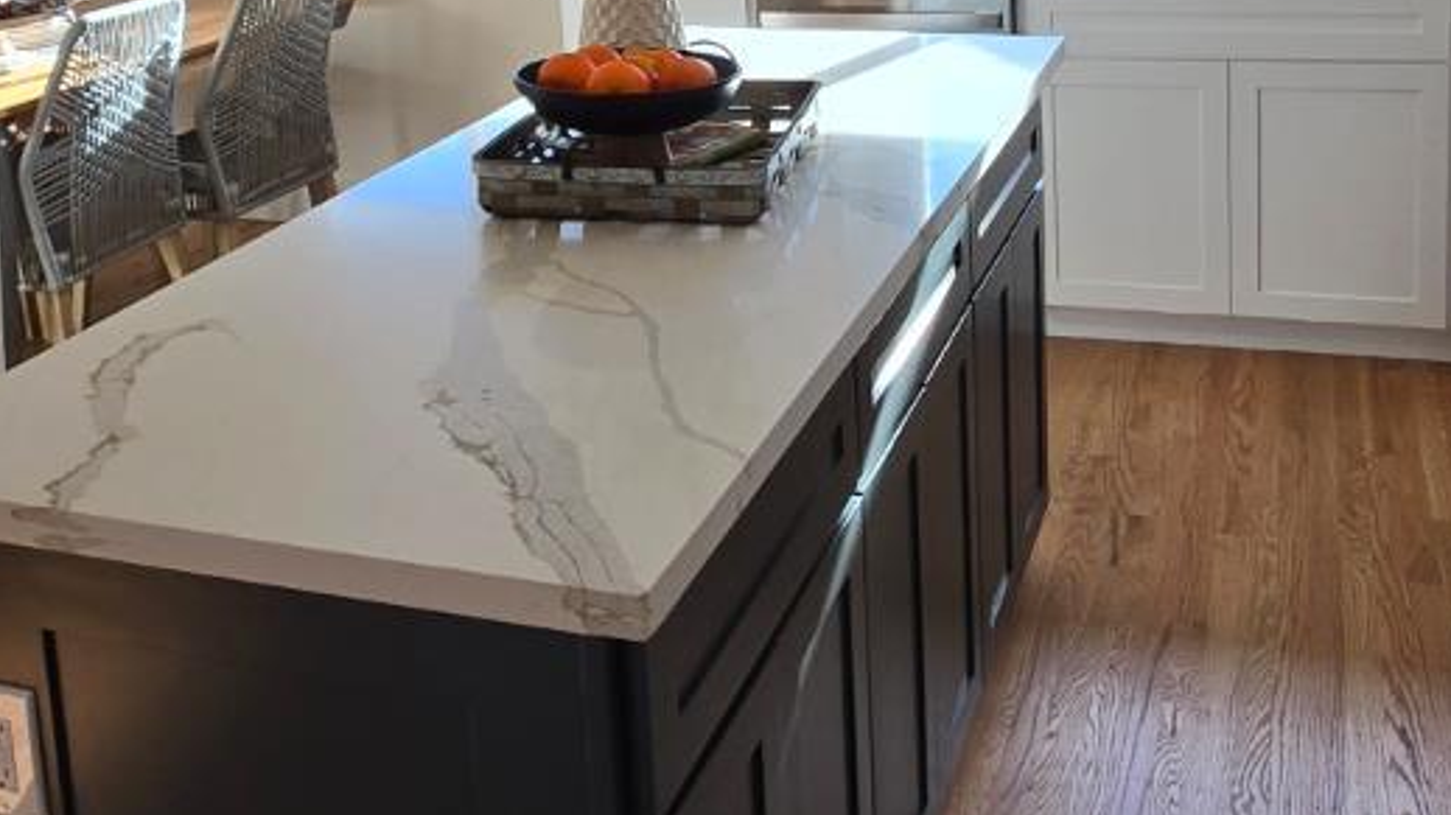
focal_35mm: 41
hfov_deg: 49.4
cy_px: -38
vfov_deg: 27.0
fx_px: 1577
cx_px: 678
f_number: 2.2
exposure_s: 1/120
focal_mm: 2.2
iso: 50
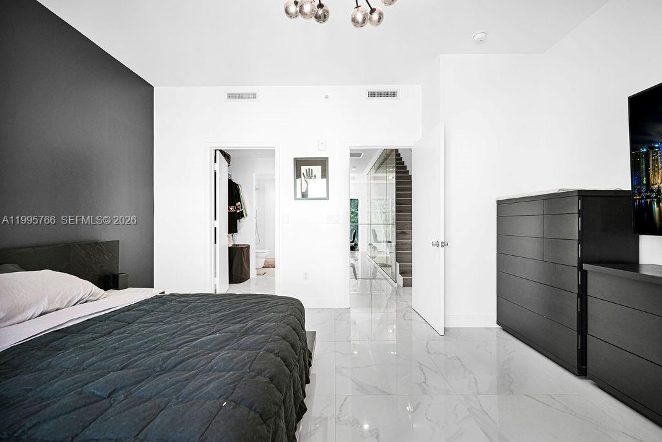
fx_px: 258
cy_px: 221
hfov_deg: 104.2
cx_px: 331
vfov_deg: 81.3
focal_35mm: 14
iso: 100
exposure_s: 1/25
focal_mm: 14
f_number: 4
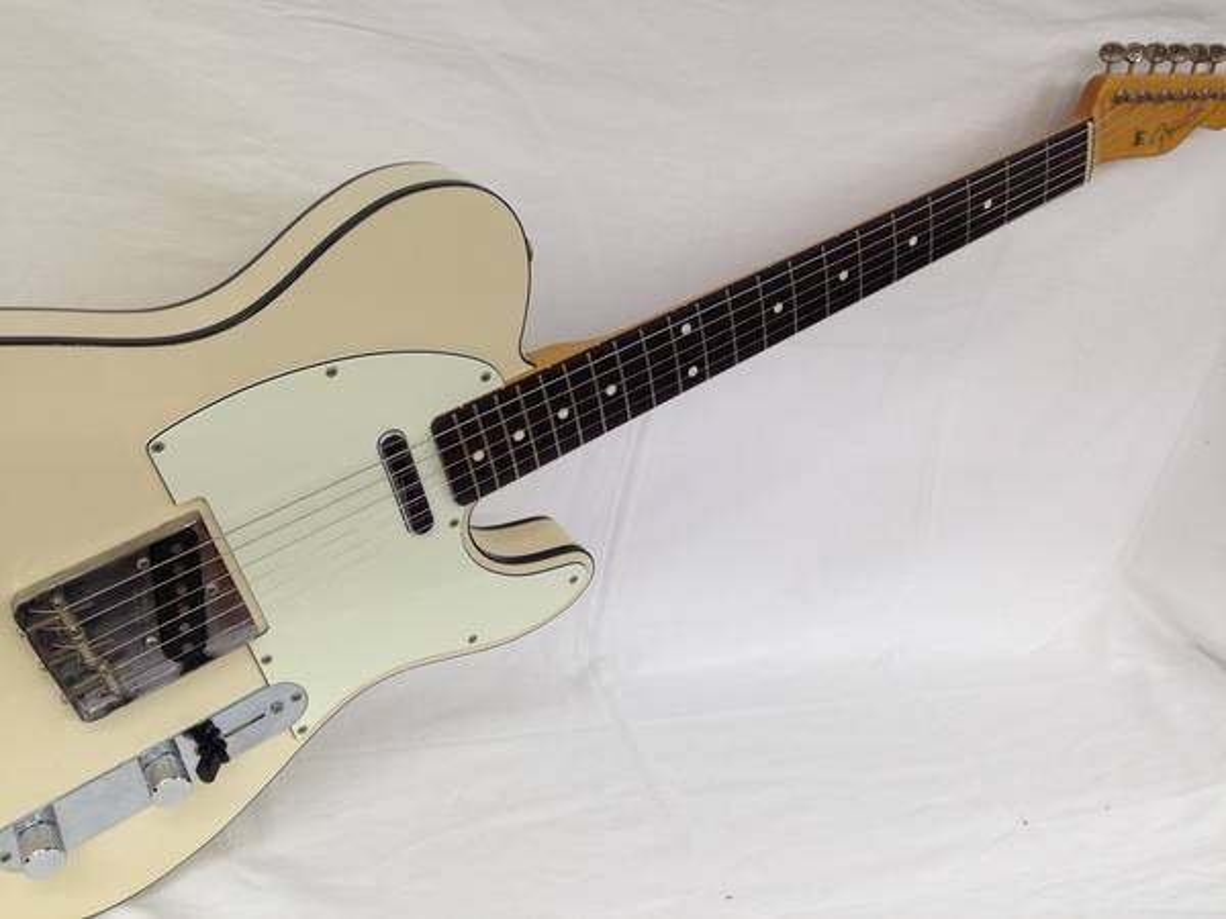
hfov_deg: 55.4
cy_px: 460
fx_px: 1169
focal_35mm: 33
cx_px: 613
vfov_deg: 42.9
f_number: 2.4
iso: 50
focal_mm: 4.13
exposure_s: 1/40
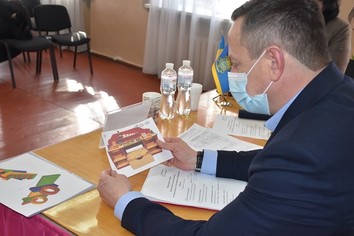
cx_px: 177
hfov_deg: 43.6
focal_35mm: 45
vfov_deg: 29.9
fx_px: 442
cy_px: 118
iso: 800
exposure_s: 1/125
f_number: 5.6
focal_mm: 30
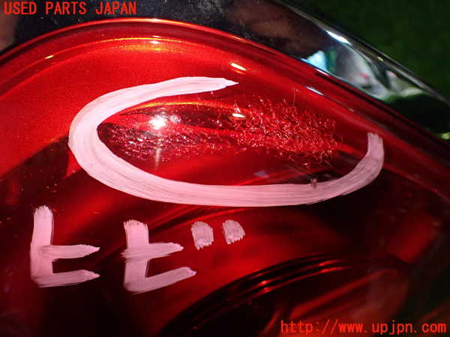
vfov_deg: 46.8
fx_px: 390
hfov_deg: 60.0
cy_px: 168
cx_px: 225
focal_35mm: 30
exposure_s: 1/125
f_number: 2.3
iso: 640
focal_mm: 5.4
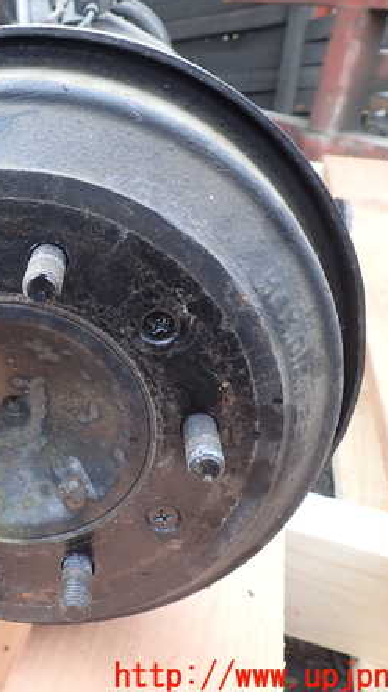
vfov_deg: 54.0
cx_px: -2
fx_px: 678
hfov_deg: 29.7
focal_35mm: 37
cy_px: 344
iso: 100
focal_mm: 4.5
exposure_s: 1/80
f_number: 2.8
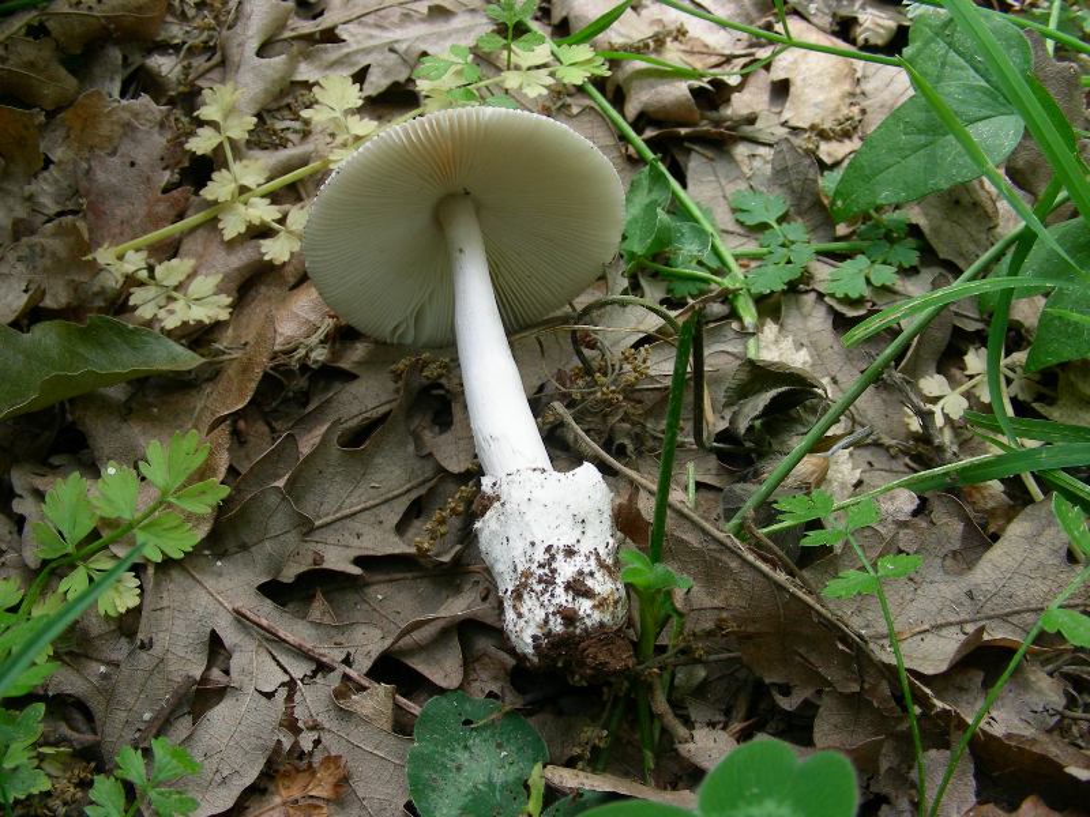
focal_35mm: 38
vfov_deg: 37.7
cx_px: 545
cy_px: 408
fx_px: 1197
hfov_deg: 49.0
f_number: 3.5
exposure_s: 1/43.7
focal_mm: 6.3
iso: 50
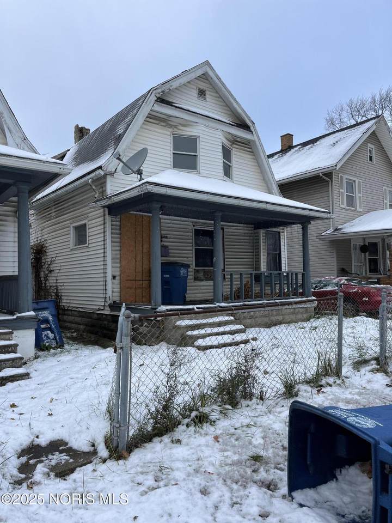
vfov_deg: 67.3
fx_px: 393
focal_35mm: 26
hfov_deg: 53.1
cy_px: 262
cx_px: 196
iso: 50
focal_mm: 5.1
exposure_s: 1/1325
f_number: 1.6
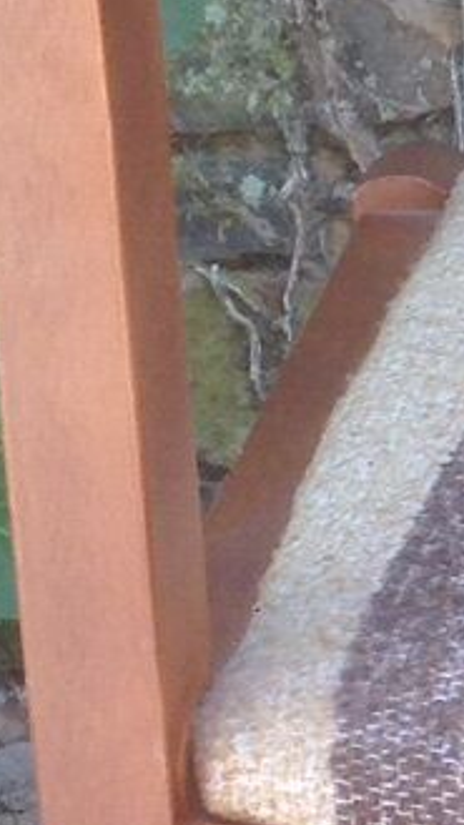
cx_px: 1149
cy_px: 662
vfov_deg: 9.6
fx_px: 4901
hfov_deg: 5.2
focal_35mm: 224
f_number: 2.4
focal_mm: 4.12
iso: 50
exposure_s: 1/159
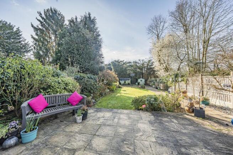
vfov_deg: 90.0
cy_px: 78
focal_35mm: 12
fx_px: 78
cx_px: 116
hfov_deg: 112.6
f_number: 9
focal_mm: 12
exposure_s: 1/500
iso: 320
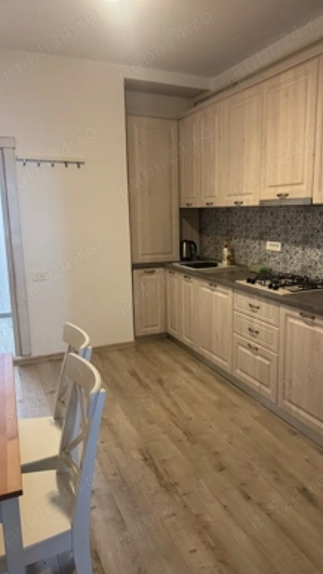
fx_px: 411
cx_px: 194
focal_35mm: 27
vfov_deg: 69.8
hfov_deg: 42.7
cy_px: 295
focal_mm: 6.76
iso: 320
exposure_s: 1/50
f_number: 1.78
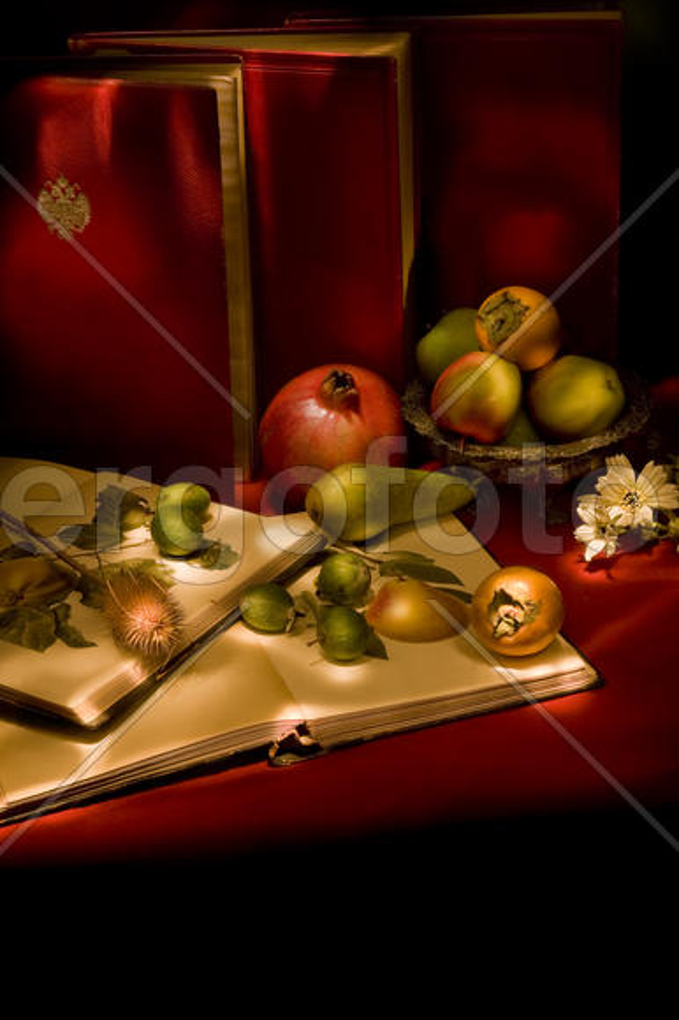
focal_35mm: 70
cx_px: 340
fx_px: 1983
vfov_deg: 28.9
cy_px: 510
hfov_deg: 19.4
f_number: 29
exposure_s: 30
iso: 200
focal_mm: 70
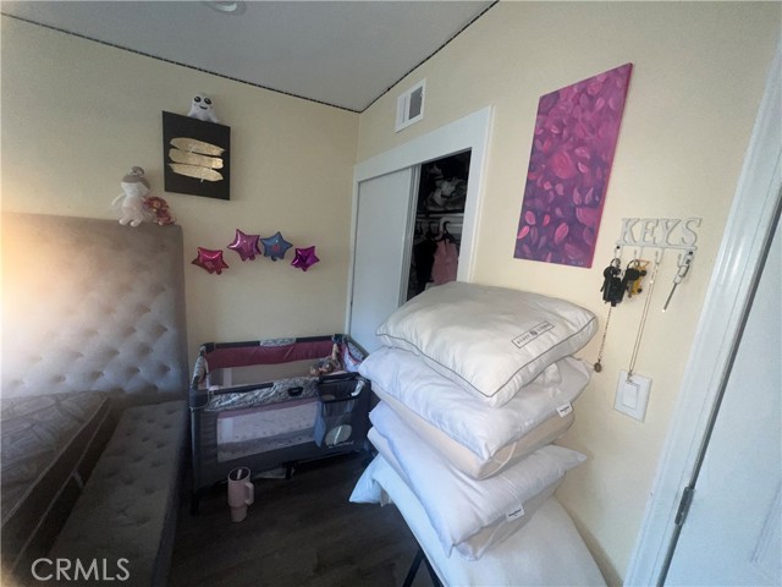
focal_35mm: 13
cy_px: 294
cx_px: 391
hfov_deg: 106.2
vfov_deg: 89.9
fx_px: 294
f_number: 1.8
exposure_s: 1/102
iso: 100
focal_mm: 1.57
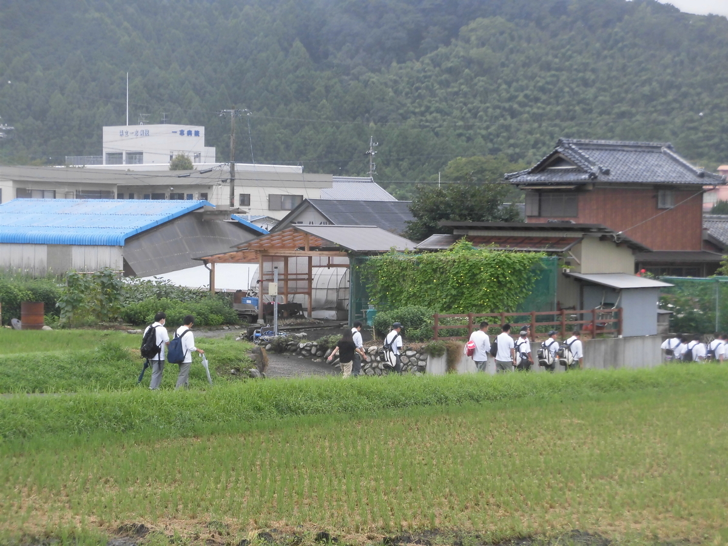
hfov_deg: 18.9
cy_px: 273
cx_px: 364
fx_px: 2187
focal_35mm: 104
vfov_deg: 14.2
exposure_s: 1/100
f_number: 4.8
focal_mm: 18.63
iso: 125
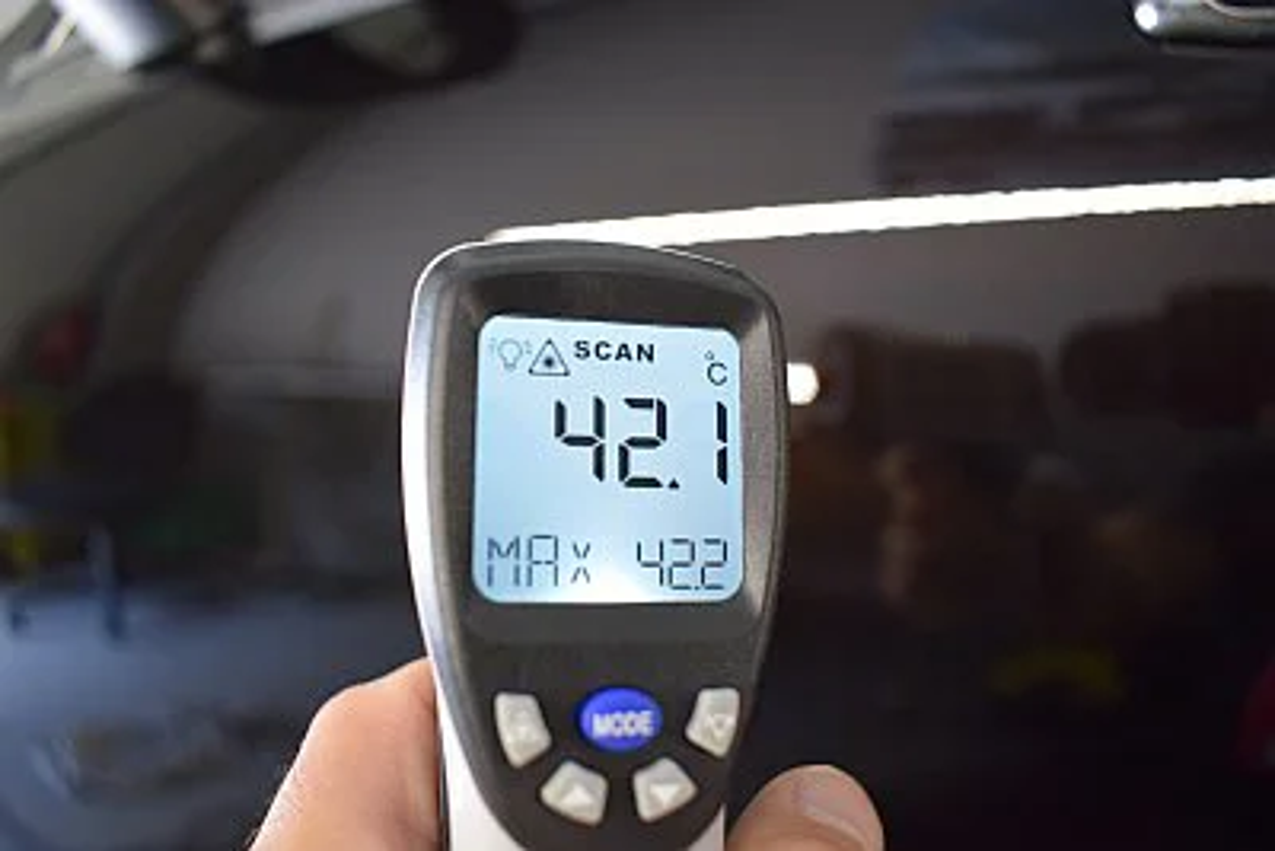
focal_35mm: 27
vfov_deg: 48.0
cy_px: 426
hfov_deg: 67.4
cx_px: 638
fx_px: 957
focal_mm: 18
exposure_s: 1/125
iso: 2000
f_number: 4
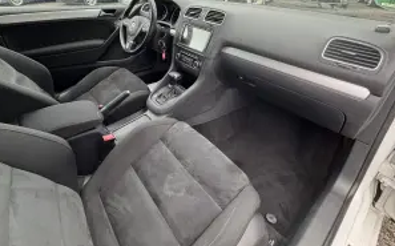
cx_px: 168
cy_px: 68
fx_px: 194
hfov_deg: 90.5
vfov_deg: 61.9
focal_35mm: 18
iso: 320
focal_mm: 2.22
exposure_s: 1/71
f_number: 2.2
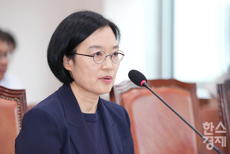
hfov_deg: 10.3
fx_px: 1278
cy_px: 77
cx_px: 115
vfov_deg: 6.9
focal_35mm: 200
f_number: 4.5
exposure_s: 1/200
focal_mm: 200
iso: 2500
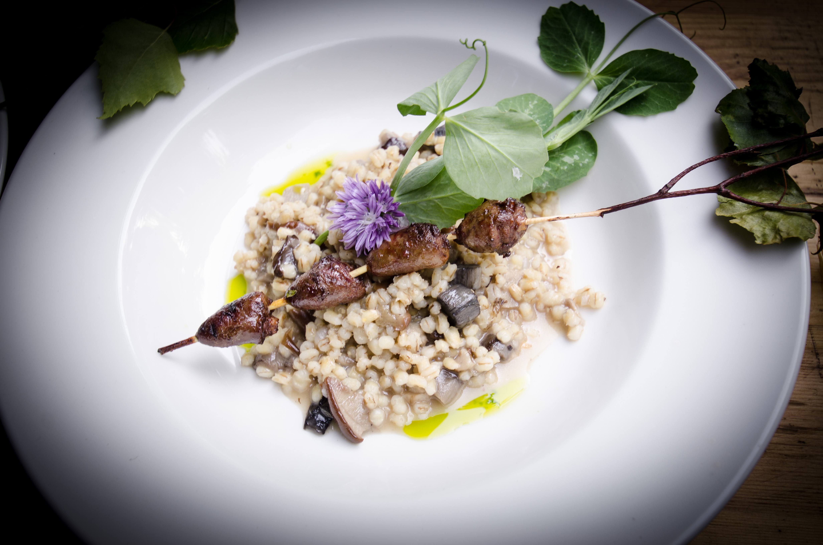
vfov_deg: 36.7
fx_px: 821
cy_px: 272
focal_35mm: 36
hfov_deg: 53.2
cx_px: 412
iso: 110
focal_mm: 24
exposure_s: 1/40
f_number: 4.5
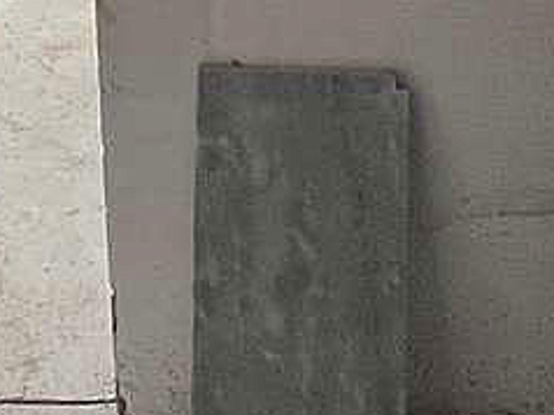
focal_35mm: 82
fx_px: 1311
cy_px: -349
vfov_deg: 15.3
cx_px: 335
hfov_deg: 23.8
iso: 160
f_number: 1.8
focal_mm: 1.57
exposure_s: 1/99
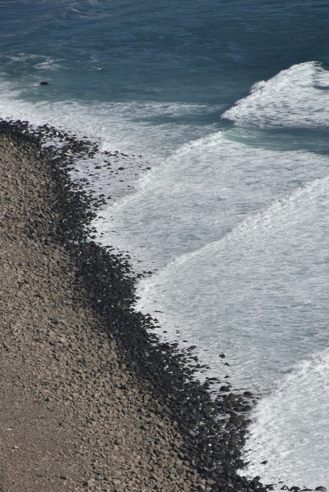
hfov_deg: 3.1
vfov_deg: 4.6
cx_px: 221
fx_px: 6095
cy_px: 330
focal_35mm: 445
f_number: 10
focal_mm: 300
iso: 100
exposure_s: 1/640
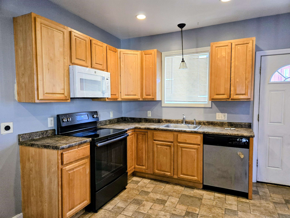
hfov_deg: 73.9
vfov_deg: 58.9
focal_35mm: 23
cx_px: 145
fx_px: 193
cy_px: 109
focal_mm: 5.4
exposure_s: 1/120
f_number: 1.8
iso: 320
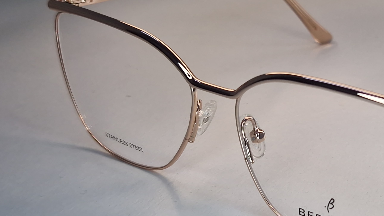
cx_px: 298
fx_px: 397
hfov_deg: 49.1
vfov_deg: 30.2
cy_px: 142
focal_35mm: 39
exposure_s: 1/221
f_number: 1.8
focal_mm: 5.4
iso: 50
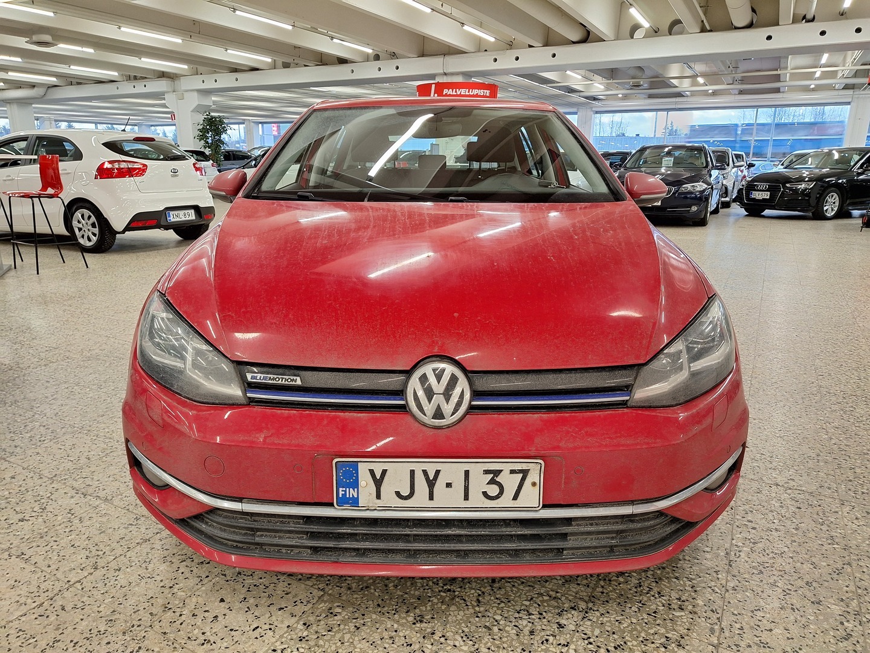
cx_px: 435
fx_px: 578
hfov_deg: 73.9
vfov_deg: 58.9
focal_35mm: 23
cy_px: 326
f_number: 1.8
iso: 80
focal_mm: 5.54
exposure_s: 1/50
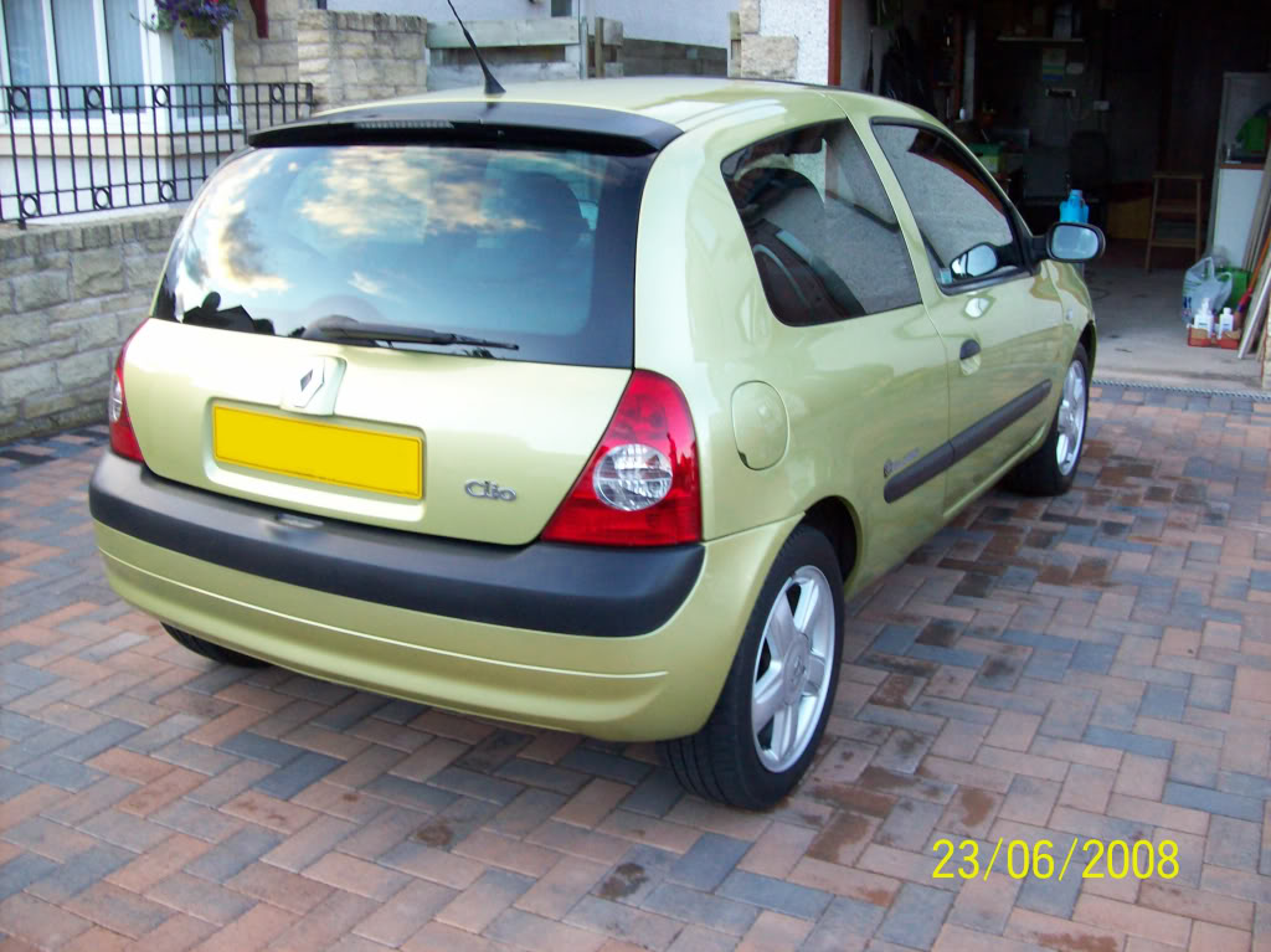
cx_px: 636
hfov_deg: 51.4
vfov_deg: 39.6
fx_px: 1321
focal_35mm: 36
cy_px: 476
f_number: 2.7
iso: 200
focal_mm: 6
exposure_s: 1/74
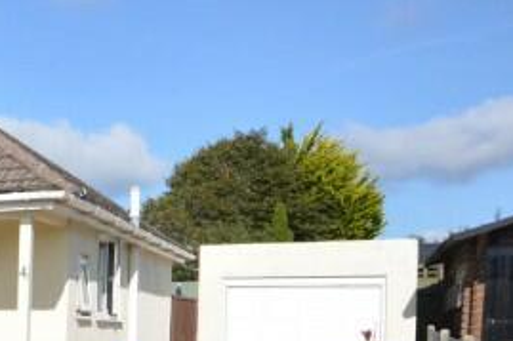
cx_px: -286
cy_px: 341
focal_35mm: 63
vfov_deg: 20.9
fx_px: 896
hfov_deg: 24.0
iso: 400
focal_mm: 11
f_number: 8
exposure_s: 1/1250
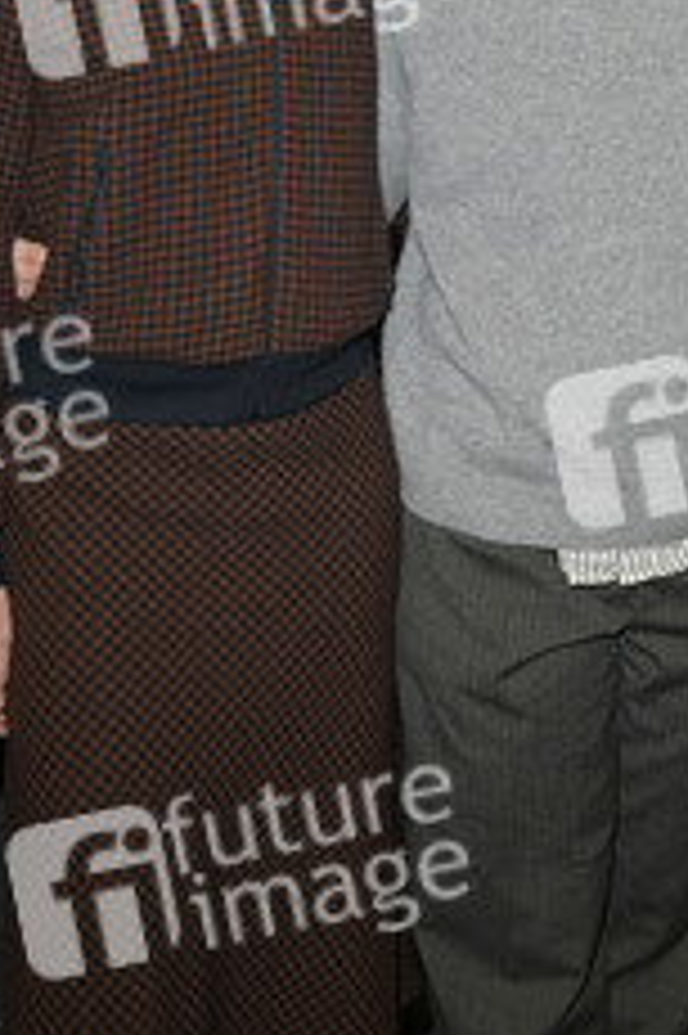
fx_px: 1895
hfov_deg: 20.6
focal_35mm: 66
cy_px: 198
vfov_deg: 29.8
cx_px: 369
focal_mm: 38
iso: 1600
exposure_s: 1/250
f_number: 6.3
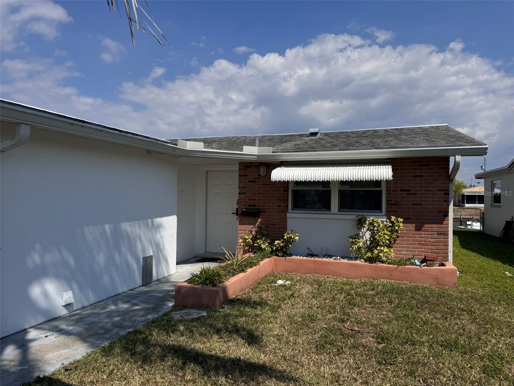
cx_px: 257
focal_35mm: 24
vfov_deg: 56.8
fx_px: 356
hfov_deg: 71.6
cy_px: 193
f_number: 1.78
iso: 80
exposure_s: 1/7937
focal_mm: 6.76
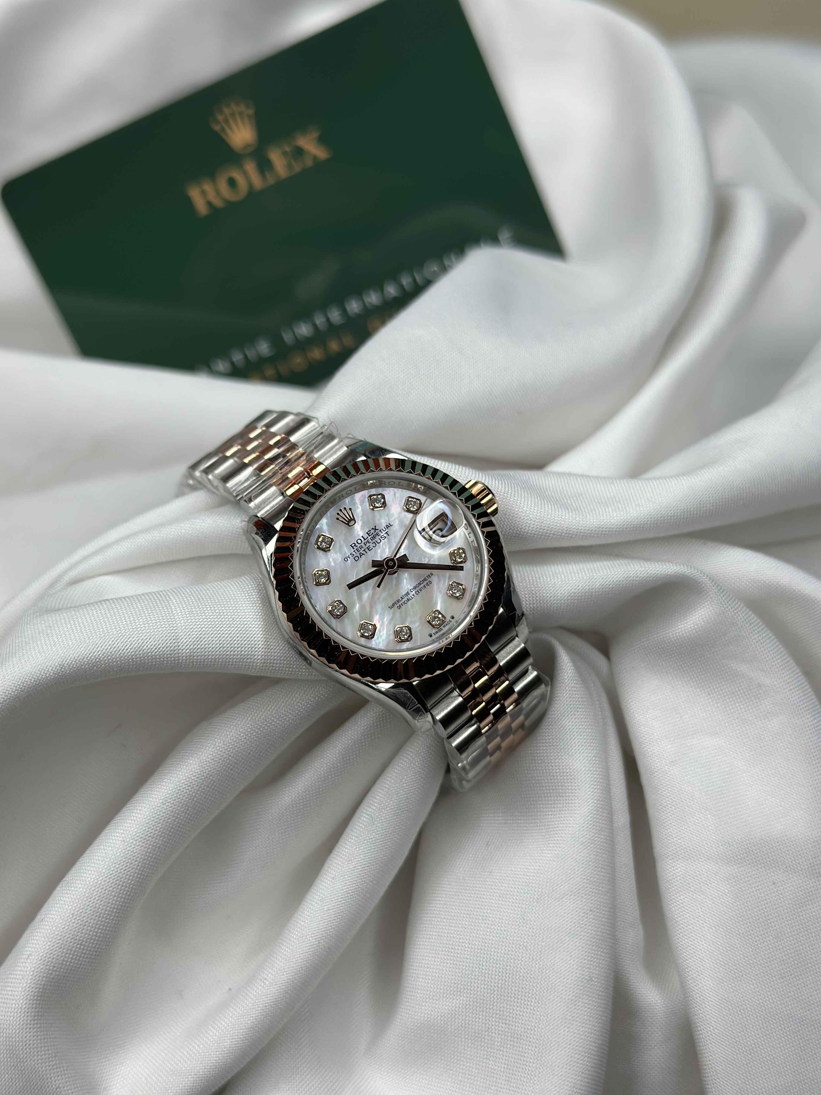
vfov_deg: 39.7
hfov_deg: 30.3
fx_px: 1518
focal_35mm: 48
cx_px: 410
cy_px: 548
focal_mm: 6.86
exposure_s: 1/816
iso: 80
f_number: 1.78
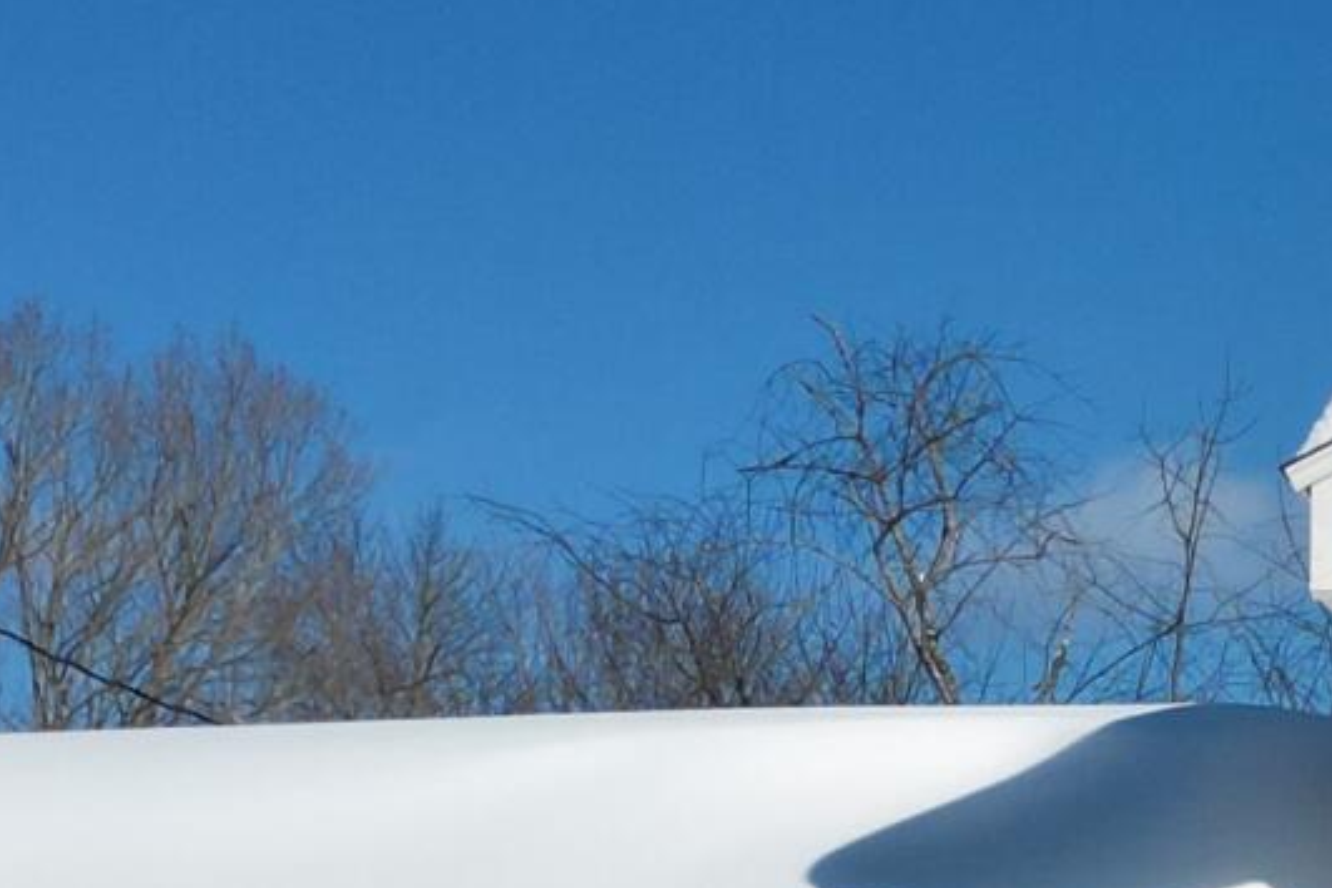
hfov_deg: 13.9
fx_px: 5217
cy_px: 1217
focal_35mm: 141
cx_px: 1768
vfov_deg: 9.5
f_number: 1.7
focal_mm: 6.72
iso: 130
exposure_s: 1/6400
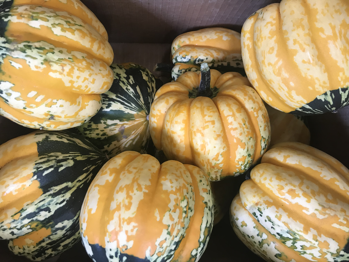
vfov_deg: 49.7
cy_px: 131
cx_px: 174
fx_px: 282
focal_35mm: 28
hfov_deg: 63.4
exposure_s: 1/30
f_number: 1.8
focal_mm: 3.99
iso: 32
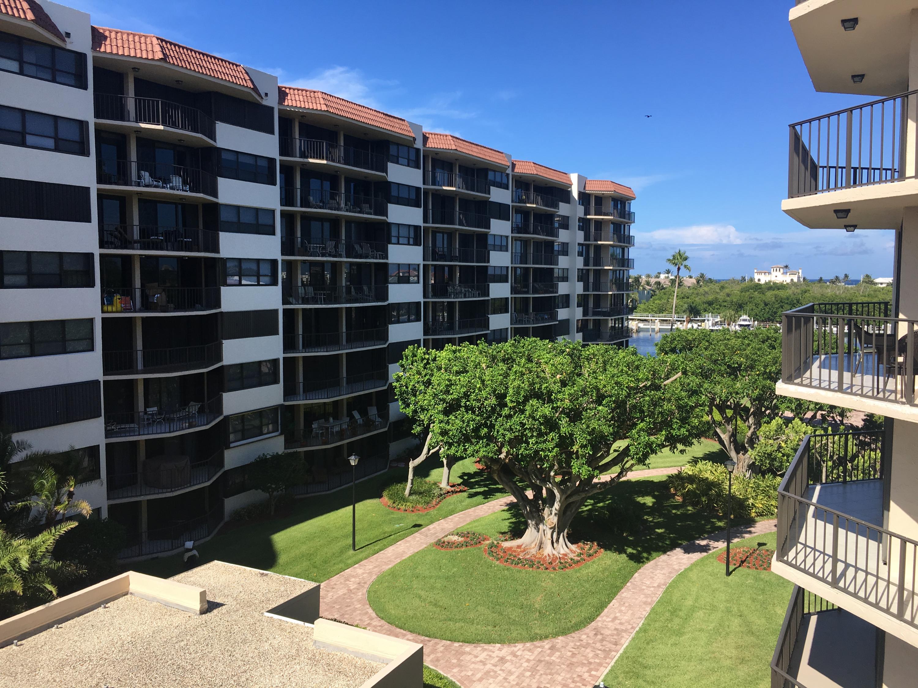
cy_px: 344
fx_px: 769
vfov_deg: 48.2
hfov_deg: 61.7
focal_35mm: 29
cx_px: 459
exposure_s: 1/1304
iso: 25
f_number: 2.2
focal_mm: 4.15
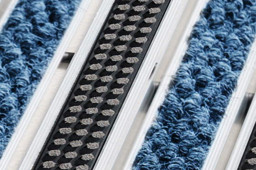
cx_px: -196
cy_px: 371
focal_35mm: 363
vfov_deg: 3.7
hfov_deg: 5.6
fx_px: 2578
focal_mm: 48
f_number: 8
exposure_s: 1/125
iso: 200
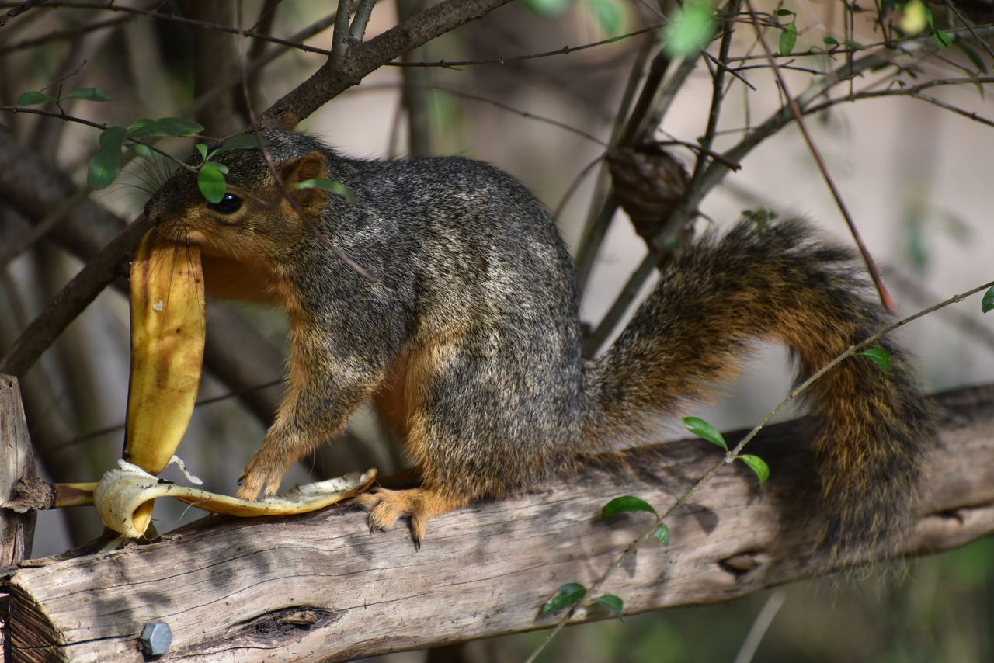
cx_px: 497
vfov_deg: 4.6
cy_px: 332
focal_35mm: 300
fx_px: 8285
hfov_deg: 6.9
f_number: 5.6
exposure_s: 1/640
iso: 720
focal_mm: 300
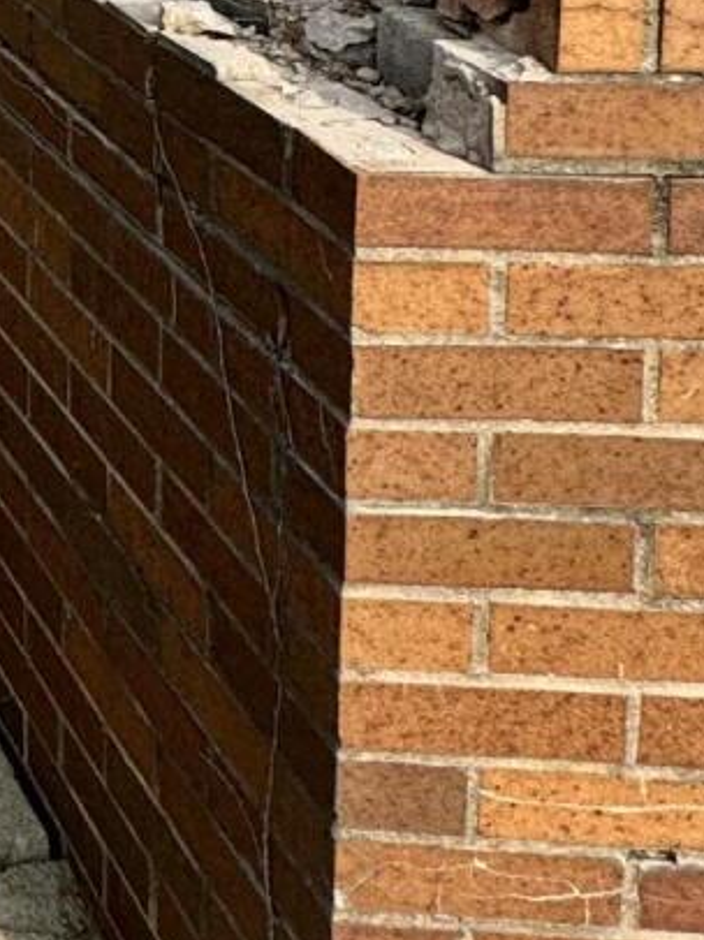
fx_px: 1873
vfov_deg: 23.9
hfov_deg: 15.1
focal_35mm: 69
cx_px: -880
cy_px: -363
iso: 40
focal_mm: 2.22
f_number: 2.2
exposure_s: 1/1567
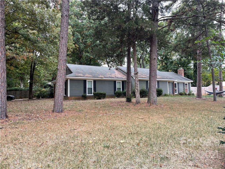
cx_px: 112
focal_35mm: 26
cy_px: 84
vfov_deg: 53.1
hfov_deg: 67.3
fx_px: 169
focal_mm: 4.2
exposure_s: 1/121
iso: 64
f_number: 1.6
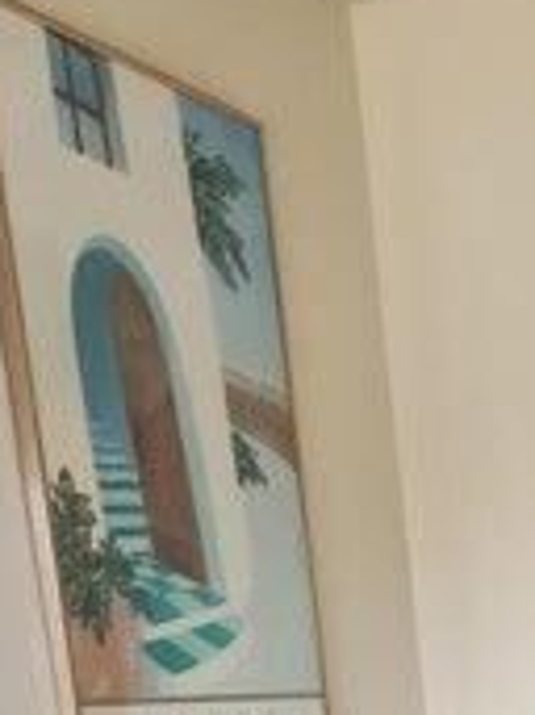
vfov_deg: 19.2
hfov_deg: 15.5
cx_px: 861
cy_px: 1141
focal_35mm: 86
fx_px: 1774
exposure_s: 1/180
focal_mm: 5.4
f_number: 1.8
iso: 125
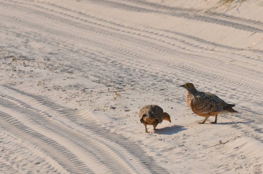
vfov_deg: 1.8
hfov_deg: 2.8
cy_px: 87
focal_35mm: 750
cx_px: 132
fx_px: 5468
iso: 2500
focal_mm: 500
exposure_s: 1/3200
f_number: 14
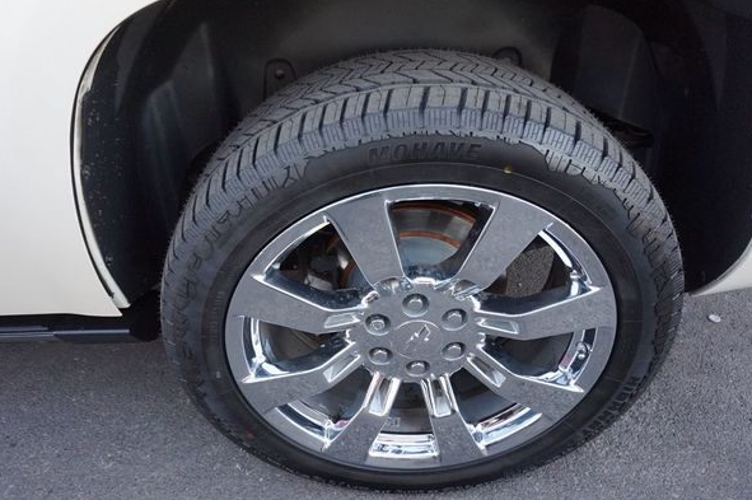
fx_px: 543
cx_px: 359
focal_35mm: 26
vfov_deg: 49.4
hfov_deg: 69.4
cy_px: 267
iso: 1250
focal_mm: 16
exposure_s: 1/160
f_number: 4
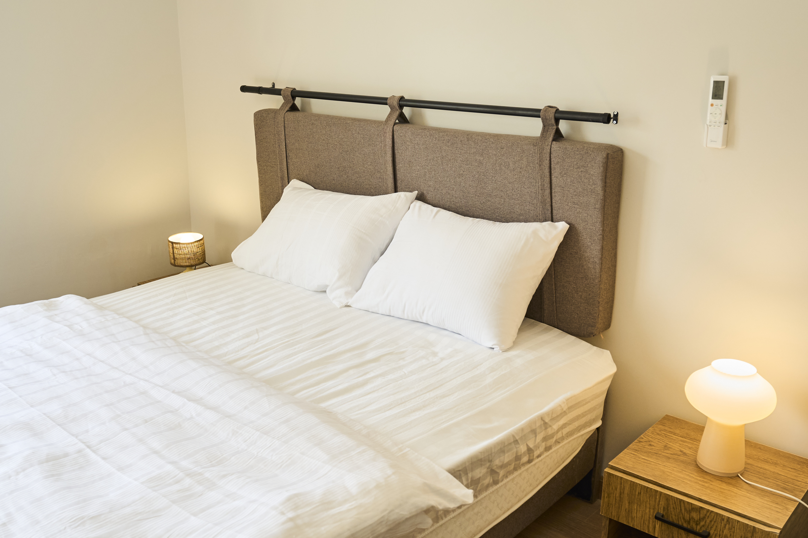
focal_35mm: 37
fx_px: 830
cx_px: 404
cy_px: 269
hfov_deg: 51.9
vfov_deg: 35.9
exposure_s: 1/50
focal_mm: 25
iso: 800
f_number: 5.6
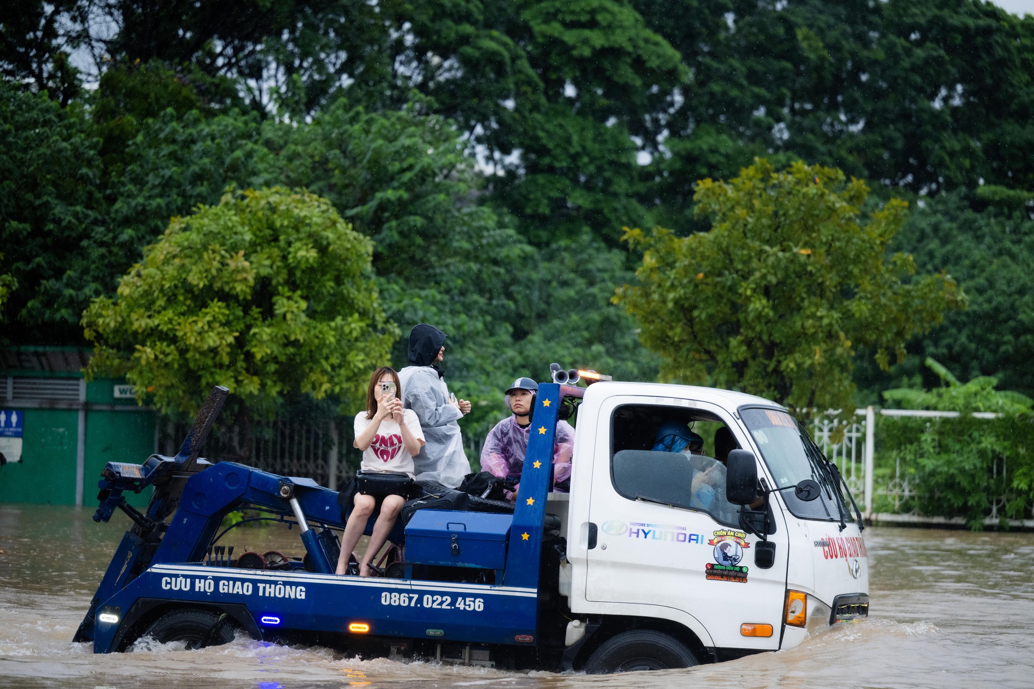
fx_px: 3159
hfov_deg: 18.6
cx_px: 517
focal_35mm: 110
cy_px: 344
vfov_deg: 12.5
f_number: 2.8
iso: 1250
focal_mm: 110
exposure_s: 1/1250
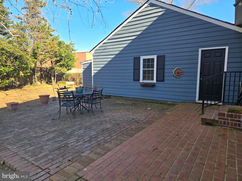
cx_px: 121
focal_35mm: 23
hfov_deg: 73.9
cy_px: 90
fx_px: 161
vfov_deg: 58.9
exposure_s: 1/2000
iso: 100
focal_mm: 5.4
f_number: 1.8
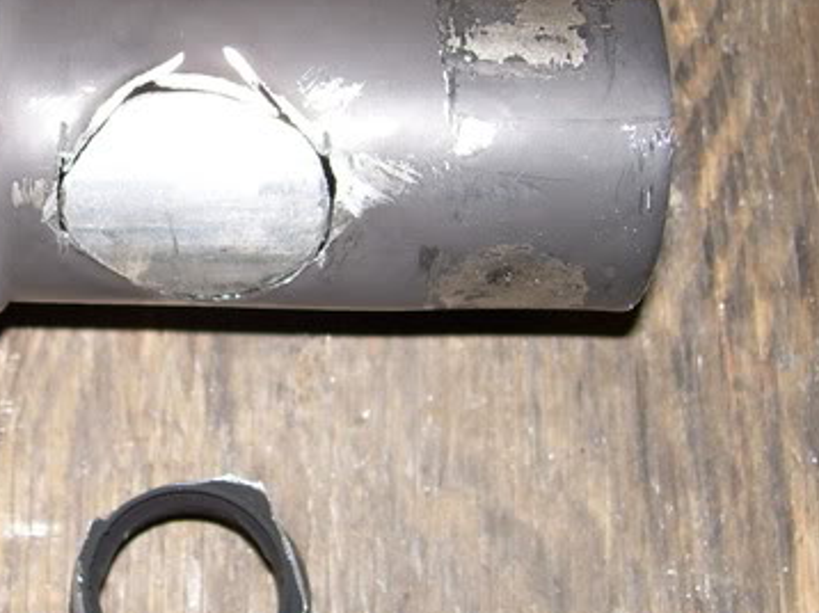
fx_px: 1608
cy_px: 226
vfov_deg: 21.5
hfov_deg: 28.1
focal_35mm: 68
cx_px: 185
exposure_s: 1/60
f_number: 2.8
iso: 50
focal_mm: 6.3
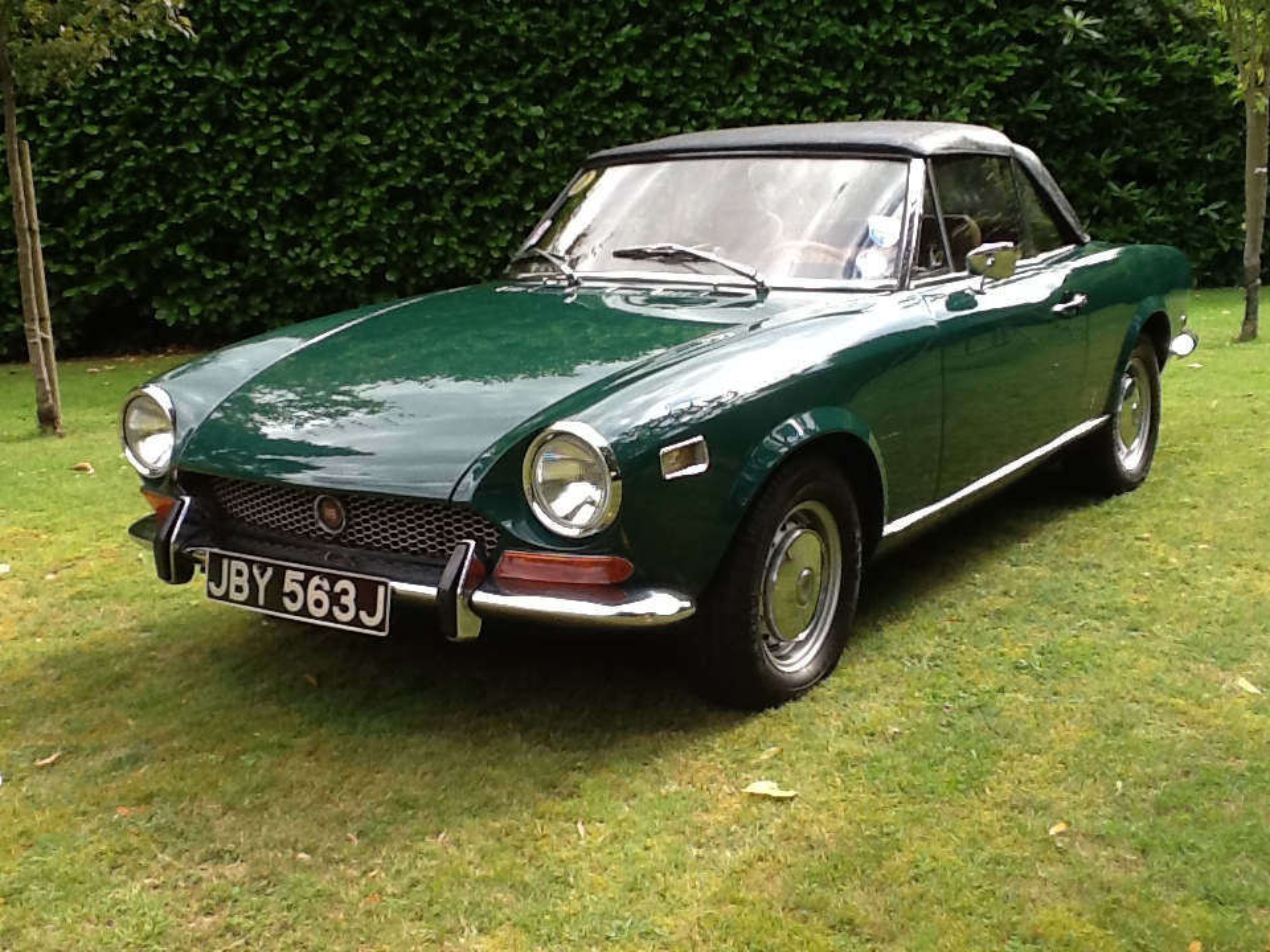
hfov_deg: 42.9
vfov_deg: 32.9
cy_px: 476
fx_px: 1614
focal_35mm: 44
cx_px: 635
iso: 40
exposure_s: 1/216
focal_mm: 2.03
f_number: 2.4
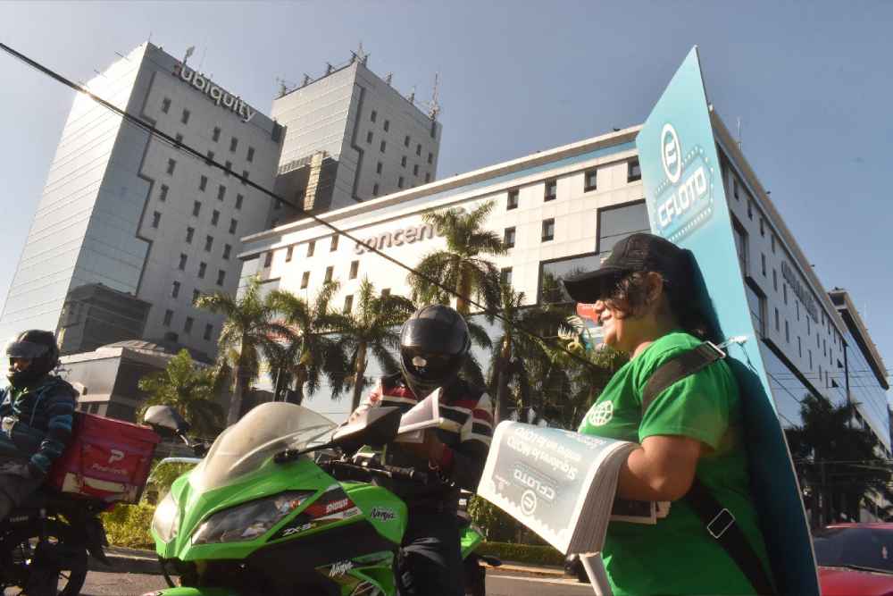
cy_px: 298
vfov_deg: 47.9
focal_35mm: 27
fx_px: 670
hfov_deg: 67.4
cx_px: 446
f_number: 20
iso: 500
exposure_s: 1/200
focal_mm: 18
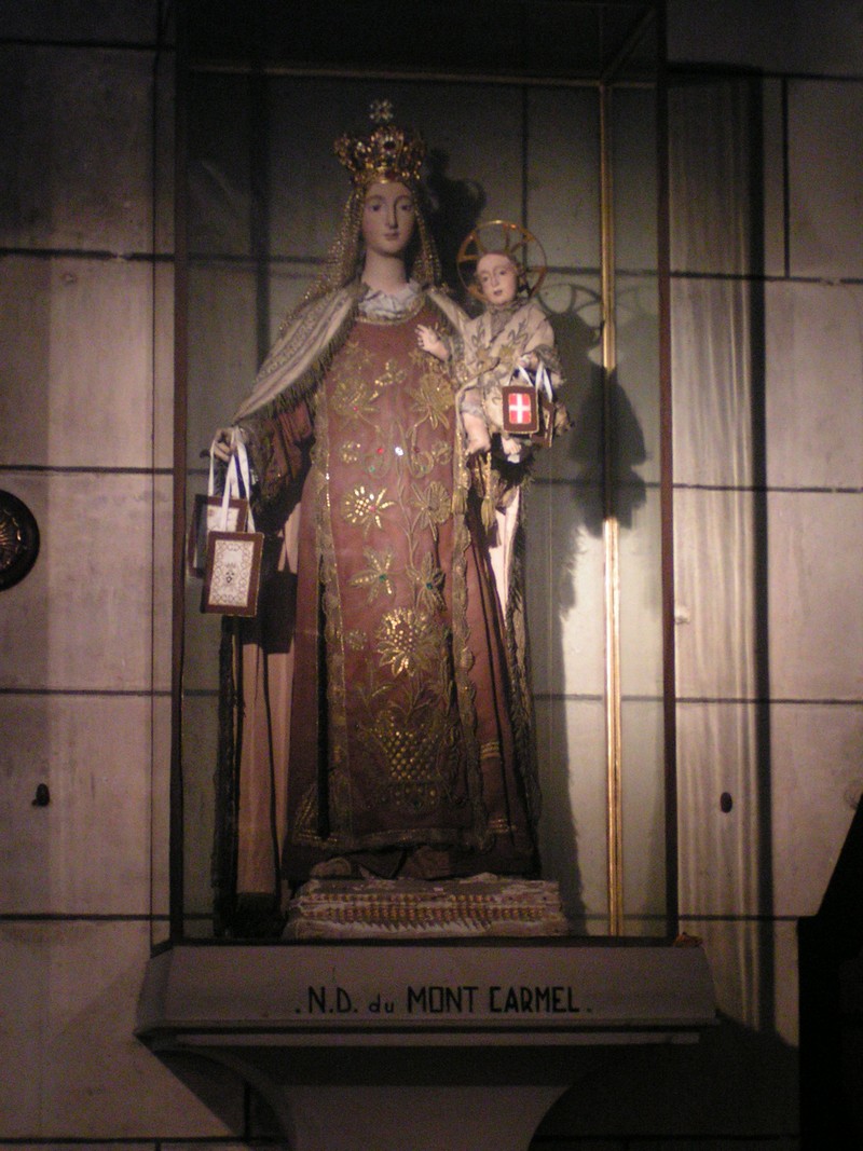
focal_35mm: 104
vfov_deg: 18.9
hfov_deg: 14.2
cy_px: 576
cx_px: 432
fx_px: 3458
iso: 400
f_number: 3.5
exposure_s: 1/30
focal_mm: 15.9
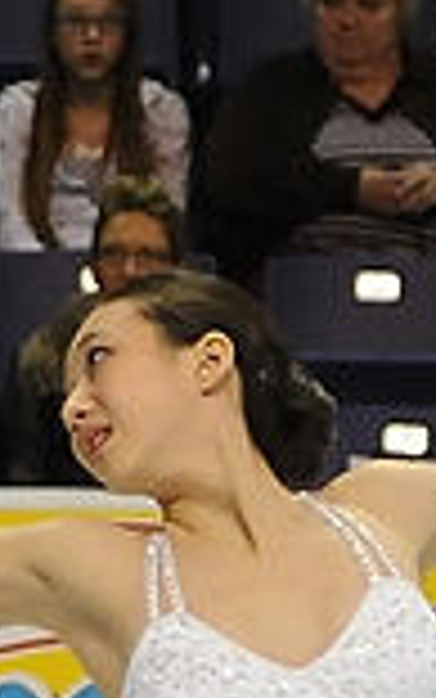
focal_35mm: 552
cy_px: 984
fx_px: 10485
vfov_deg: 3.8
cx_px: -719
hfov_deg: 2.4
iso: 1000
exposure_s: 1/800
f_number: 2.8
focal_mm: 70
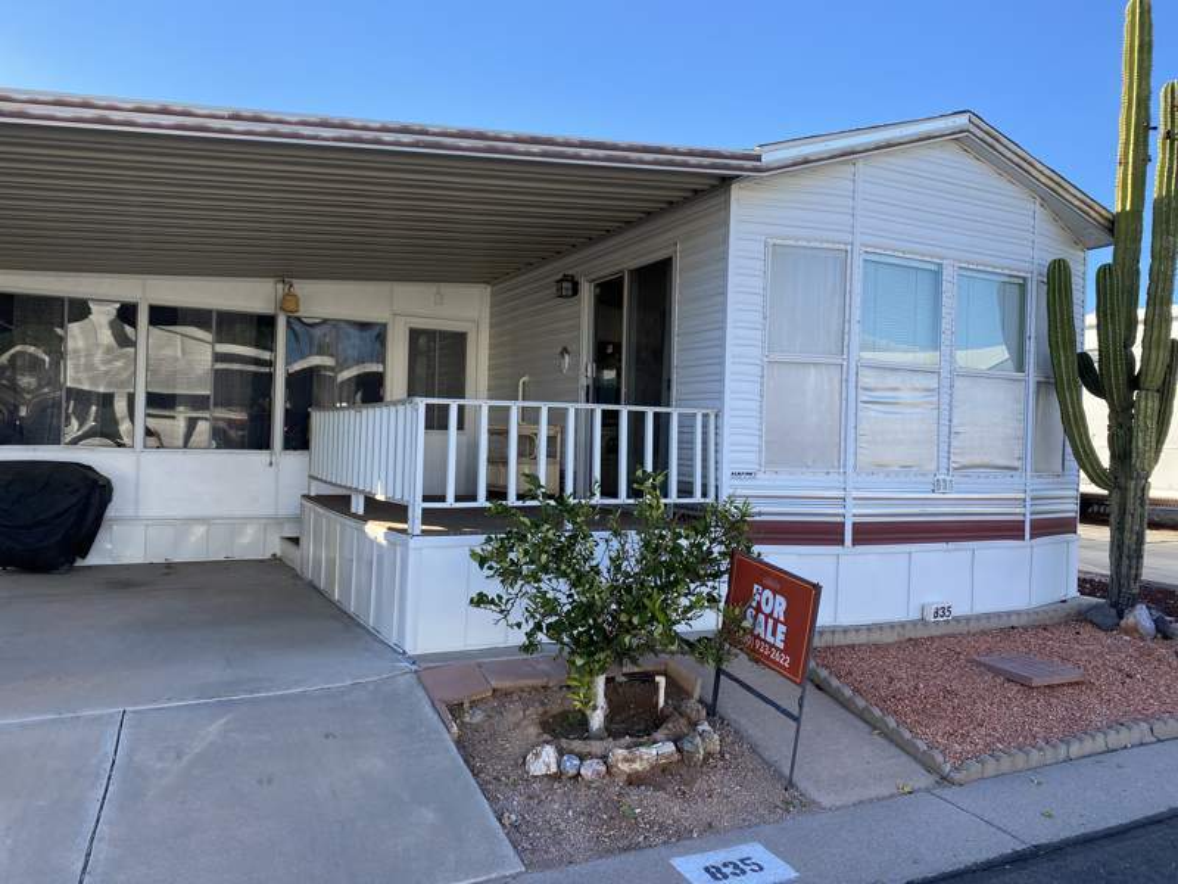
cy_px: 442
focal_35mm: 26
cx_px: 589
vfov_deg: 53.1
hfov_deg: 67.3
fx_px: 885
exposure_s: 1/767
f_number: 1.8
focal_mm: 4.25
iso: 32
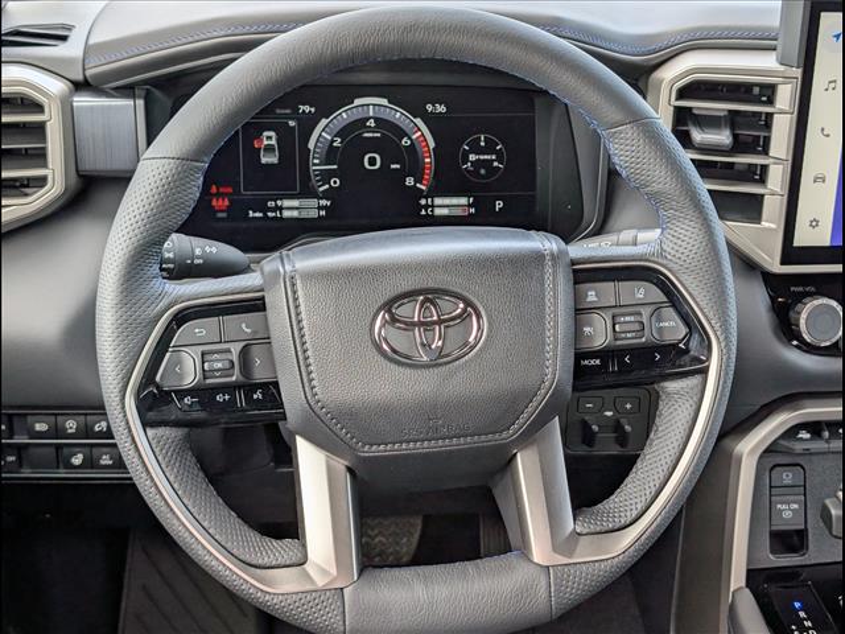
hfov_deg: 38.9
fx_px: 1196
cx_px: 422
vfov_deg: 29.7
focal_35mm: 49
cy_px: 317
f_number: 1.68
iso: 26
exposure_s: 1/101
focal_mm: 6.9
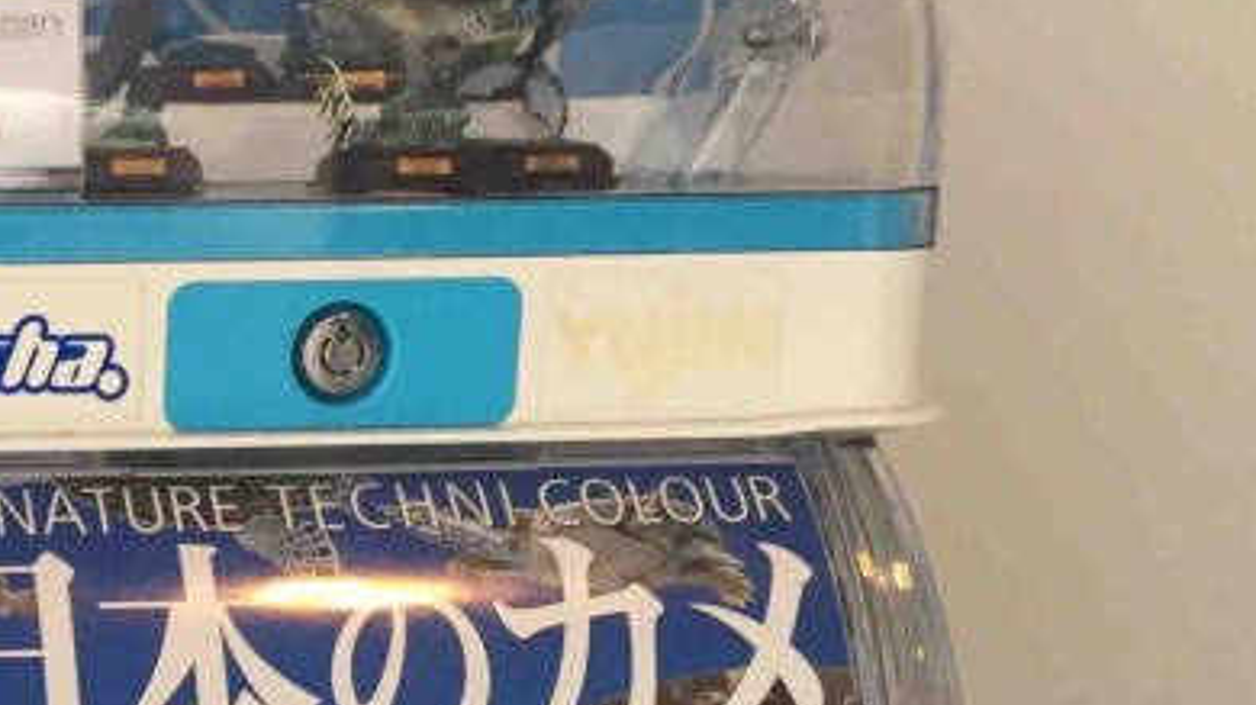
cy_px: 834
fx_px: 2763
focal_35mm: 83
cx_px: -338
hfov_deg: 23.0
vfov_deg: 14.1
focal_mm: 4.15
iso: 64
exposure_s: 1/30
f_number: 2.2
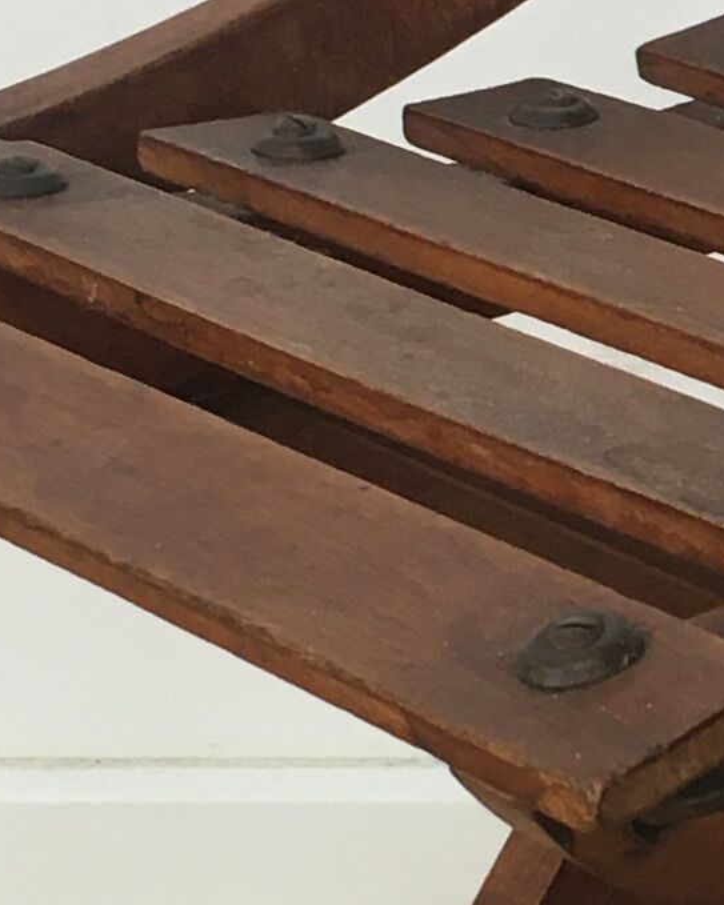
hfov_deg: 8.9
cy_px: 489
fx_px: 4501
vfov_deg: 11.5
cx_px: 1232
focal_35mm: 168
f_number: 2.2
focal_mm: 4.15
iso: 25
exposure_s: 1/33
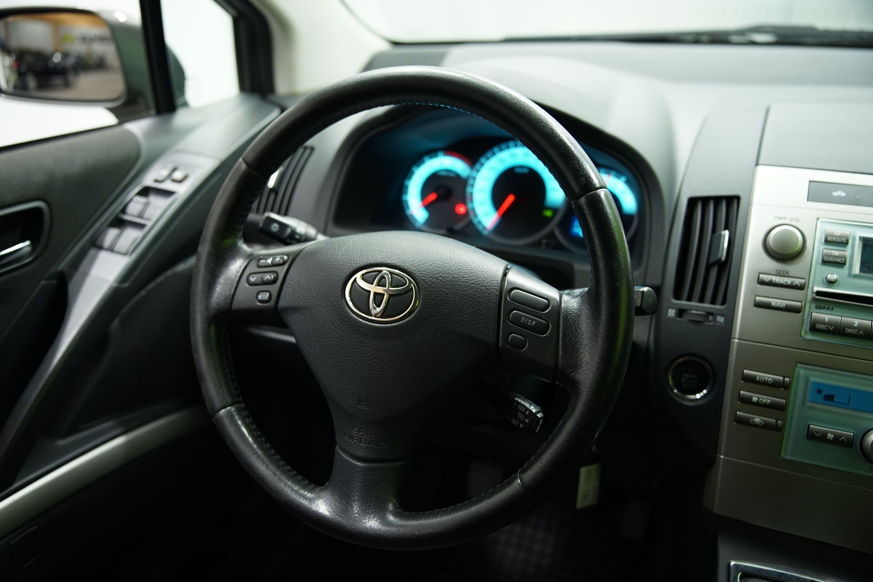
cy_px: 291
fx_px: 752
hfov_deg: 60.3
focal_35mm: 31
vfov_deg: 42.3
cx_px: 436
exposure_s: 1/30
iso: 1000
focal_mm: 31
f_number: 2.8
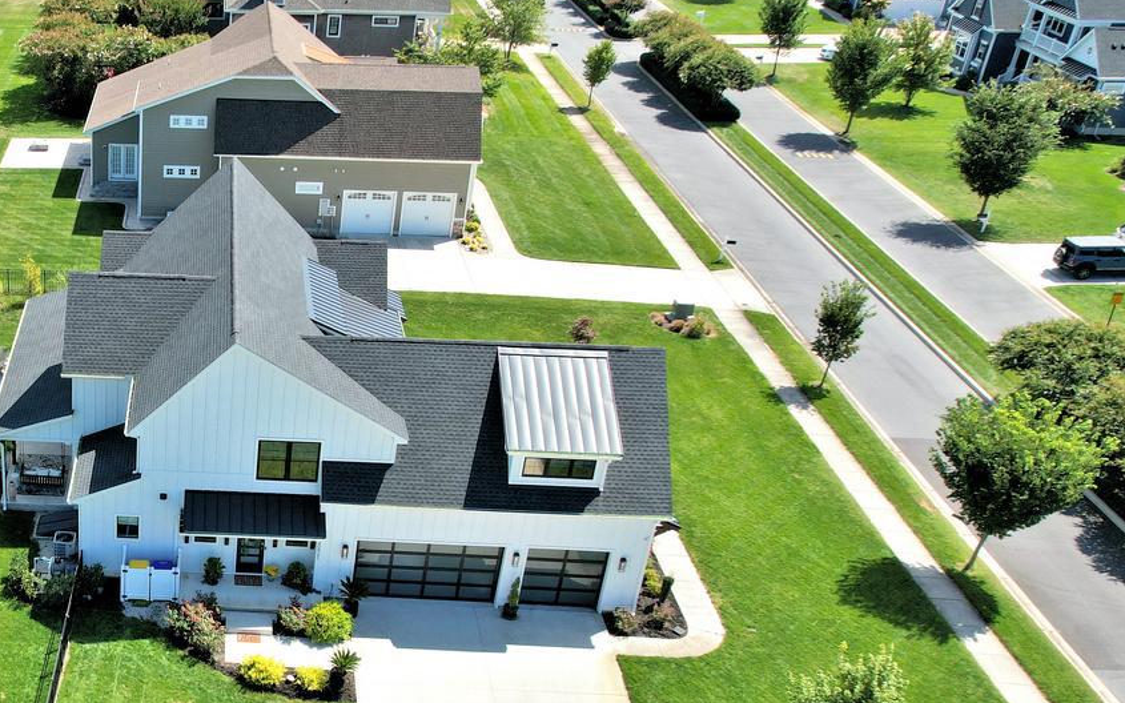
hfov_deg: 42.1
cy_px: 489
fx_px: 1318
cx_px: 96
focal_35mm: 43
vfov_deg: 29.6
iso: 100
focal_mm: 8.38
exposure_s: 1/1250
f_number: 2.8
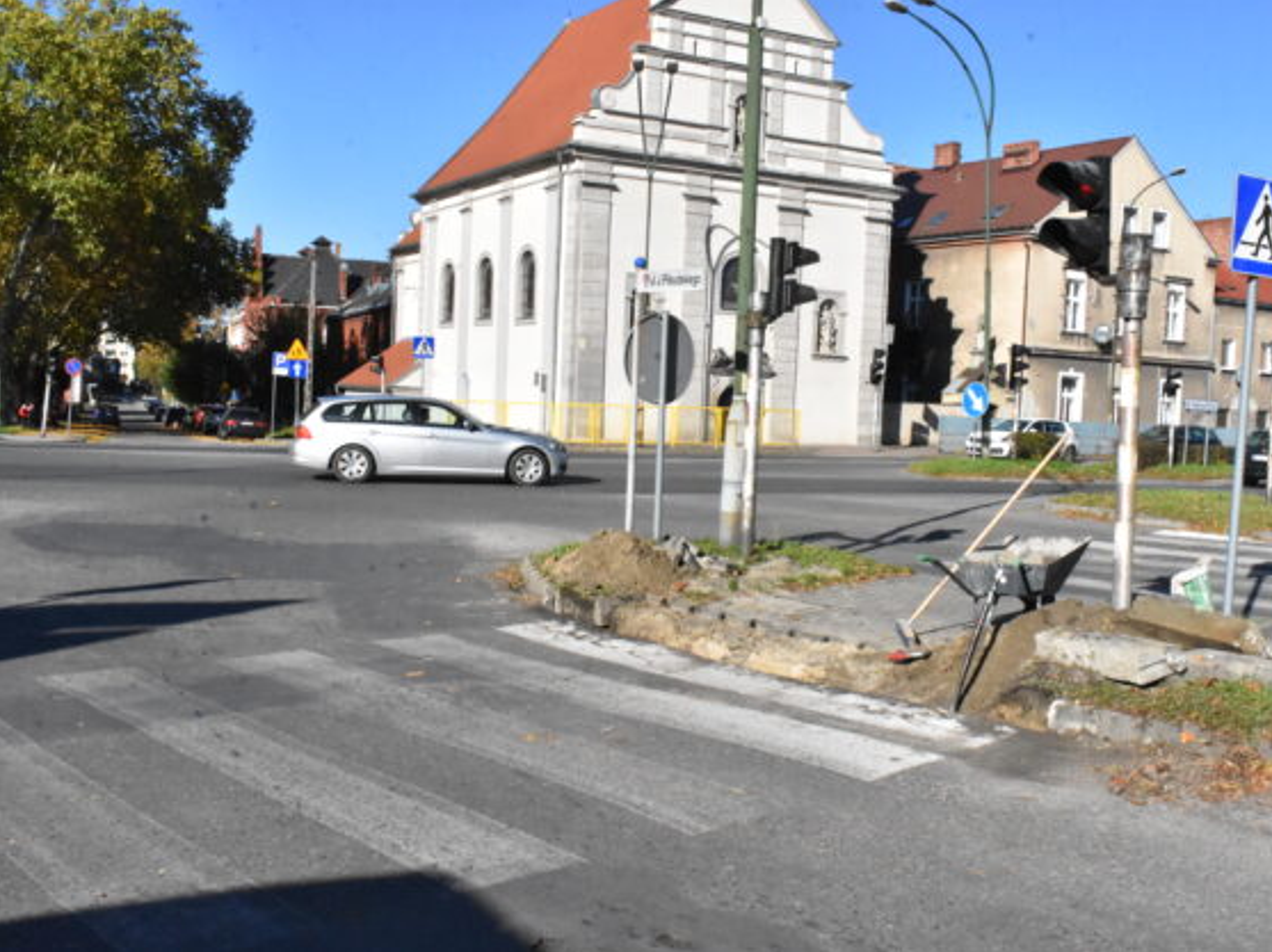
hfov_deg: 49.4
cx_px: 717
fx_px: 1379
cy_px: 477
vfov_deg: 38.1
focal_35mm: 38
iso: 6400
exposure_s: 1/2000
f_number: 25
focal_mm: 23
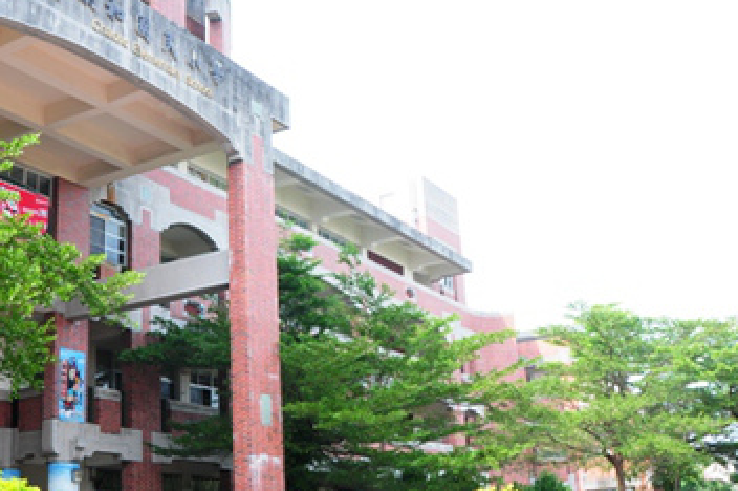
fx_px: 942
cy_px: 285
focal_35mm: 46
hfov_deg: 42.7
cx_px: 327
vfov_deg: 29.1
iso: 200
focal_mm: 18
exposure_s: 1/160
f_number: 6.3
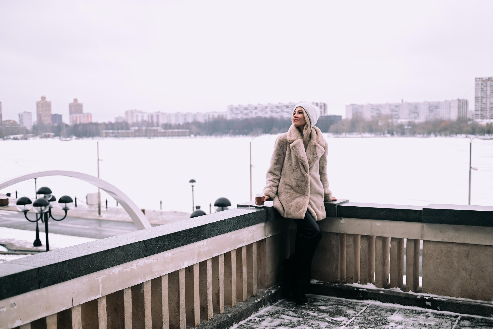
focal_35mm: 36
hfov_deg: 53.1
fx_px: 493
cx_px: 246
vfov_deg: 36.9
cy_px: 164
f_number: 2.8
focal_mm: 36
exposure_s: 1/250
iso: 79
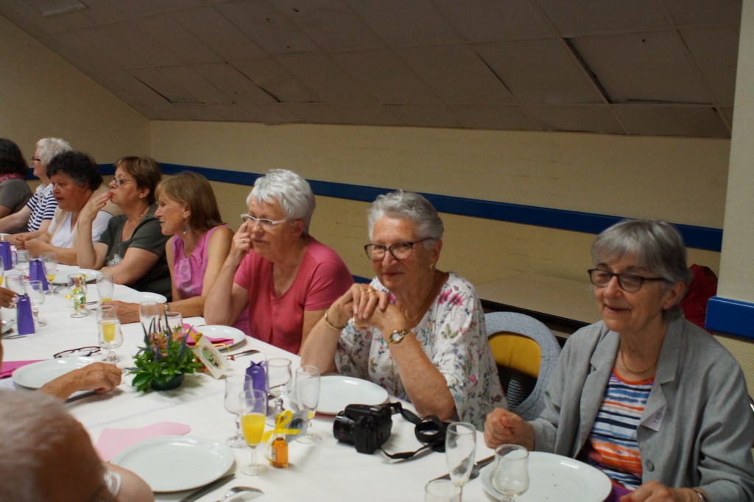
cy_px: 251
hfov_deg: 49.6
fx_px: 817
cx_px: 377
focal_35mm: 39
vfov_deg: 34.2
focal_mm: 26
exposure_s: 1/125
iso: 1600
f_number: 4.5
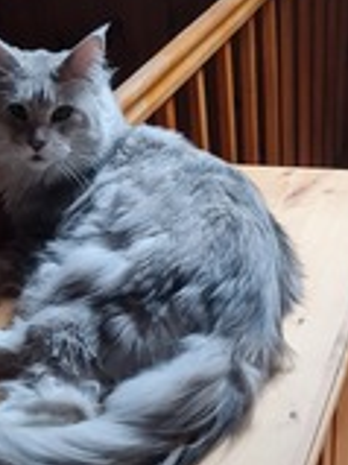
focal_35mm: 63
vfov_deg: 30.5
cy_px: 307
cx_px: 76
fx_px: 846
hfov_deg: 23.0
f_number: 1.8
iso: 500
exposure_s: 1/50
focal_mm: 7
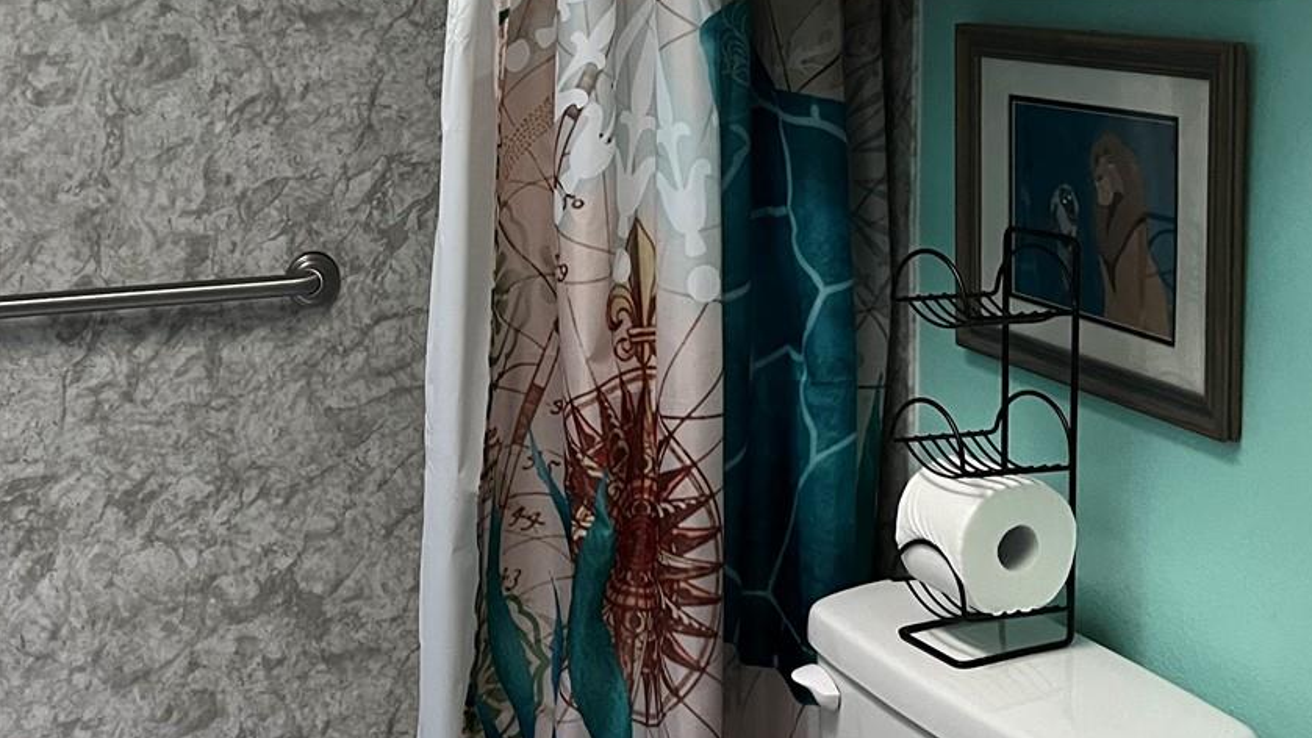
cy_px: 217
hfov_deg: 38.2
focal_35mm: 54
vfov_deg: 22.1
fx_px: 1879
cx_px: 483
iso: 500
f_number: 1.6
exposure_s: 1/40
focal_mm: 5.1
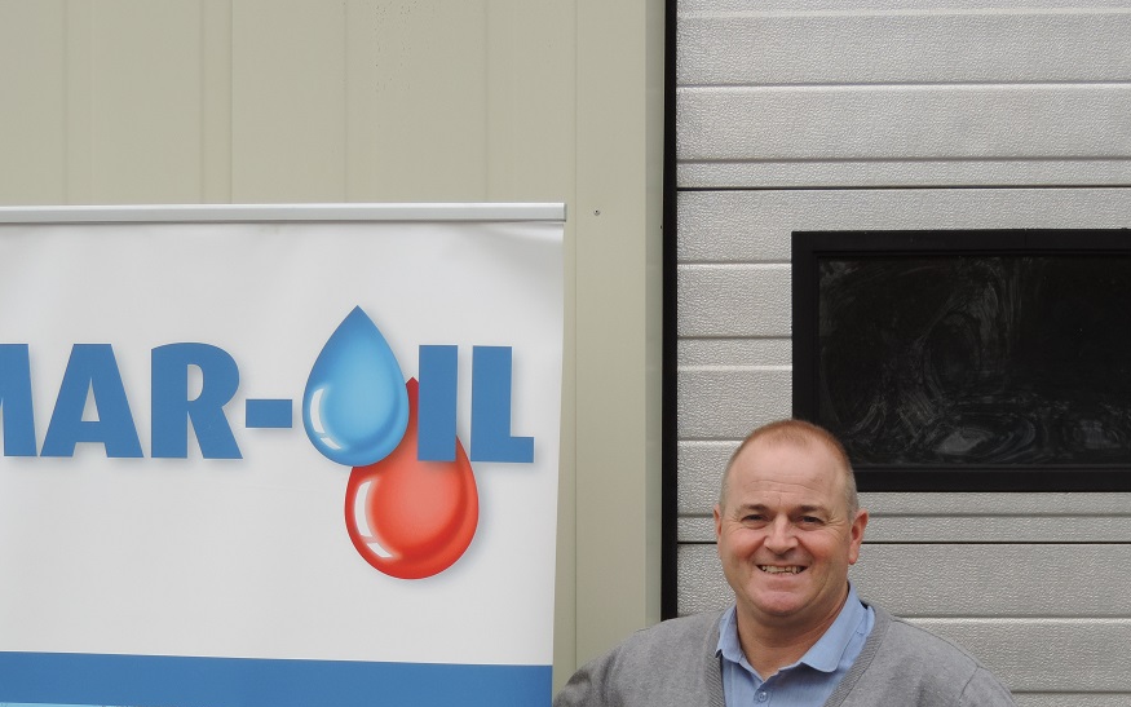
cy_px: 580
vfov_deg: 14.6
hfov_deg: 23.3
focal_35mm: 89
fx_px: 2743
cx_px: 602
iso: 80
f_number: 3.7
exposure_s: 1/100
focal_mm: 10.7
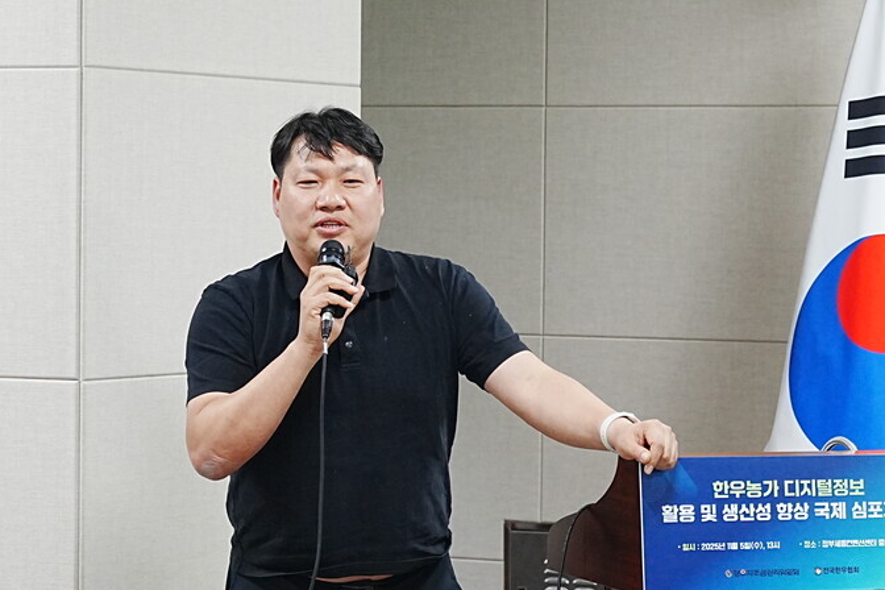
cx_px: 581
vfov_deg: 9.1
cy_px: 311
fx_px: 3687
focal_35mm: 150
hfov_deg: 13.7
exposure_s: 1/125
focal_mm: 70
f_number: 4
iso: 2500
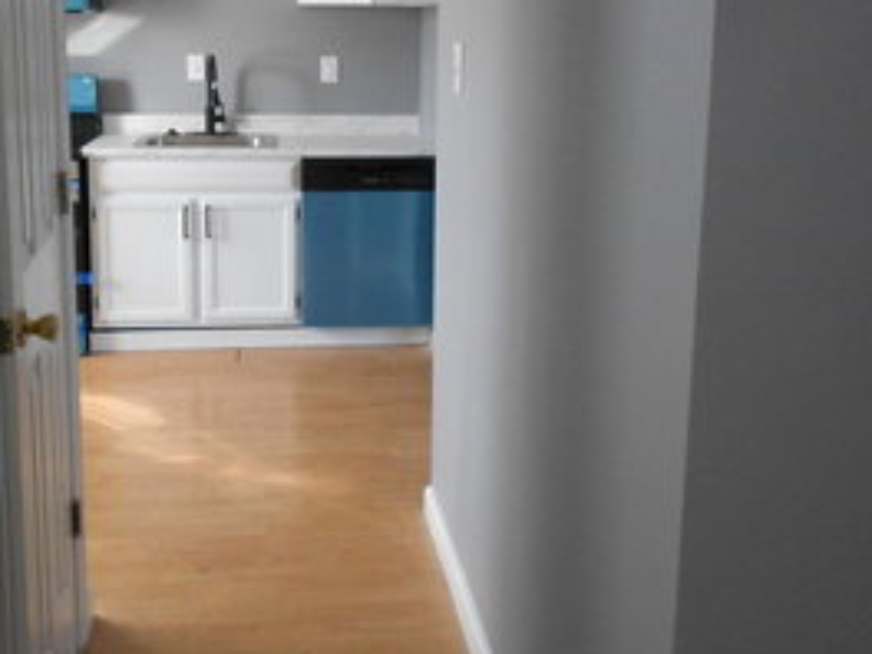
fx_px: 1058
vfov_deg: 33.9
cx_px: 362
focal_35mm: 42
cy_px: 192
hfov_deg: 44.6
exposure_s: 1/60
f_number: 3.2
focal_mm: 4.6
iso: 400
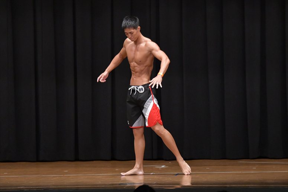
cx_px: 144
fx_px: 1735
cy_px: 96
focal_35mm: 217
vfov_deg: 6.3
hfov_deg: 9.5
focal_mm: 145
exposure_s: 1/400
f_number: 5.6
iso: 6400
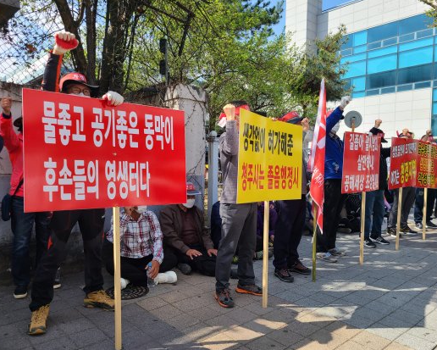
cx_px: 230
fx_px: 362
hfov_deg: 62.2
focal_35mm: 28
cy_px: 179
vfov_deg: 51.5
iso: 40
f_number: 1.8
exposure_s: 1/1293
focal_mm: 5.4
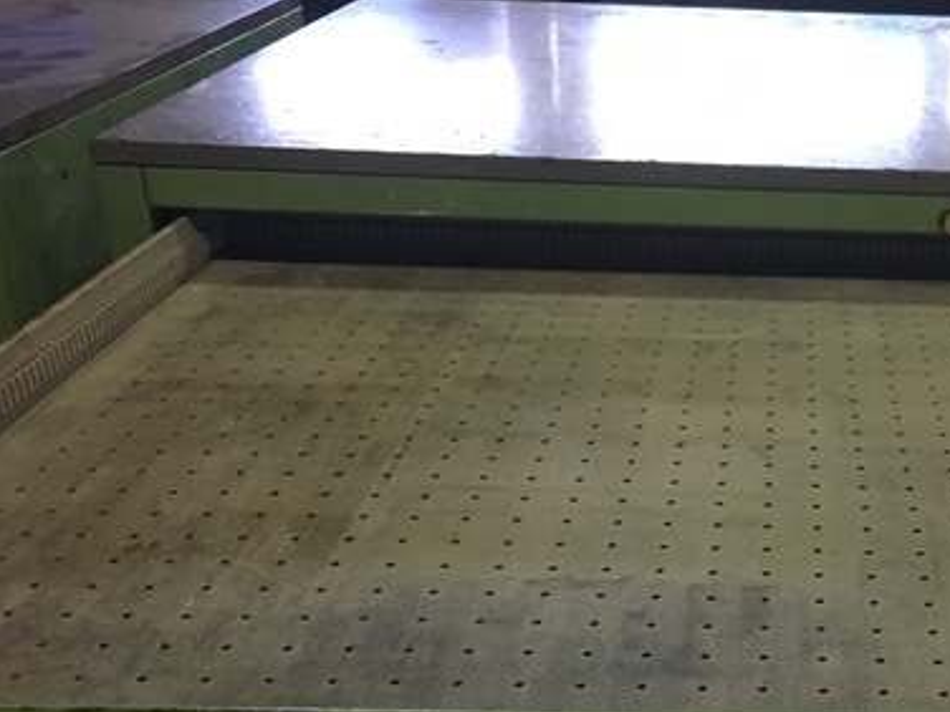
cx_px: 839
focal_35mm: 54
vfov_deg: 26.7
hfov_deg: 33.8
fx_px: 1482
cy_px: 539
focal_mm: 4.15
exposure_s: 1/33
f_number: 2.2
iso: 200
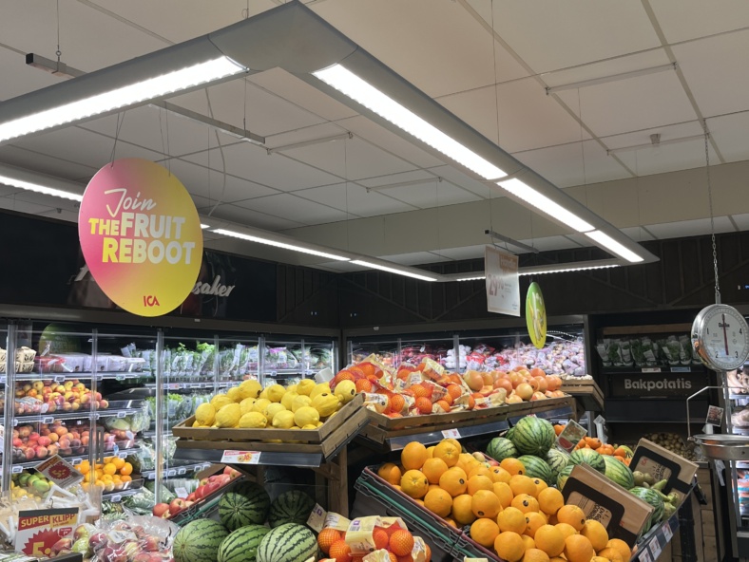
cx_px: 374
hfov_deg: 67.3
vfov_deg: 53.1
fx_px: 563
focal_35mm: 26
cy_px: 281
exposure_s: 1/100
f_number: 1.6
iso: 64
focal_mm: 5.1
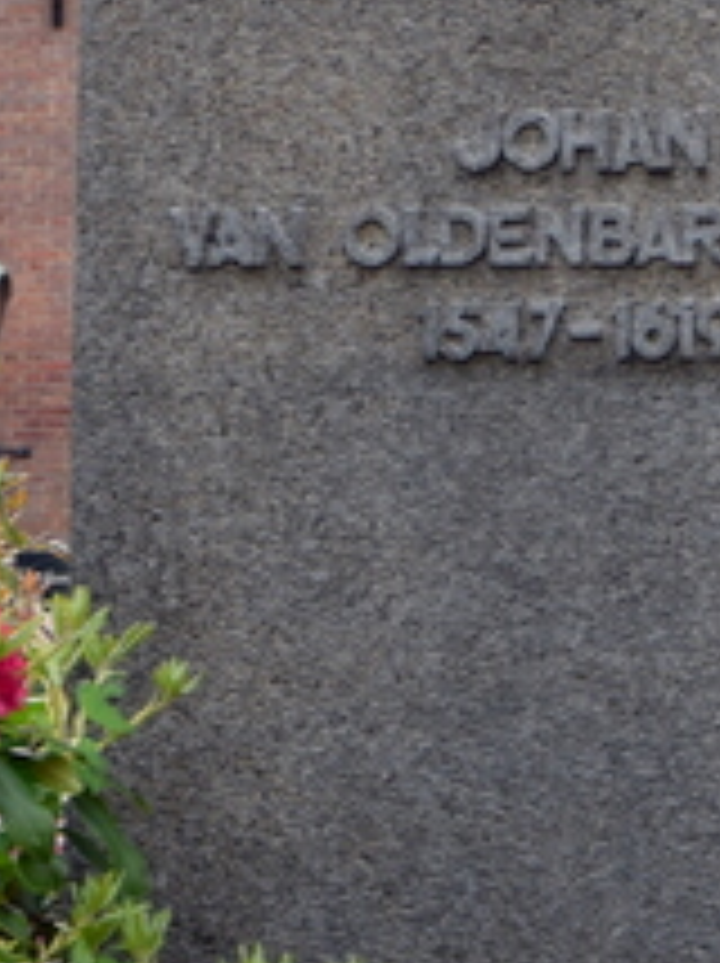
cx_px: 675
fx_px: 9893
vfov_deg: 5.5
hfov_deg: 4.2
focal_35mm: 356
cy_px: -189
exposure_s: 1/40
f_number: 5.3
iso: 125
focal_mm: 66
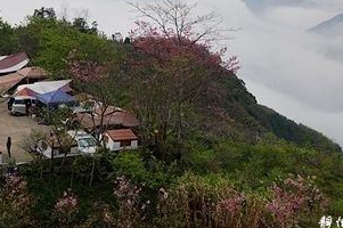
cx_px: 140
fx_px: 761
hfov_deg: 25.3
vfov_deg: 16.7
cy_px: 7
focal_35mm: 80
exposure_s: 1/640
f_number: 3.5
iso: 125
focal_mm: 13.56
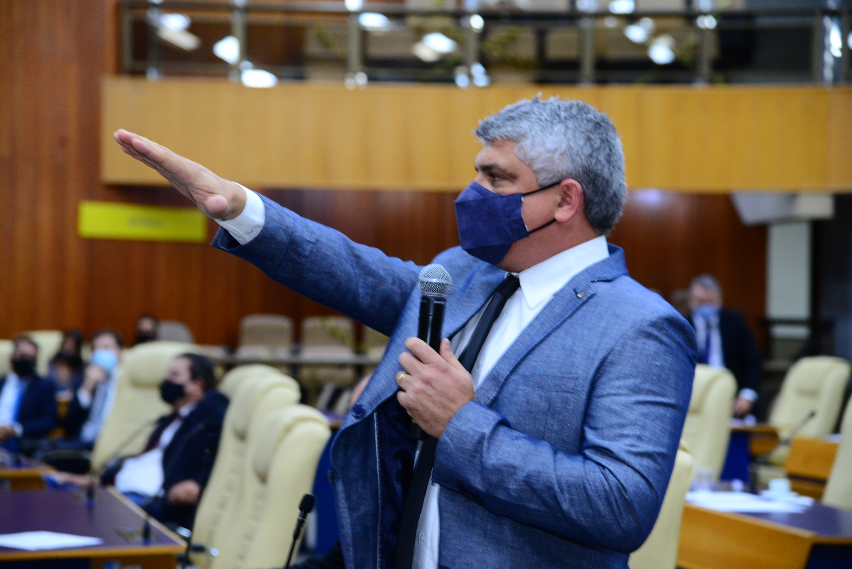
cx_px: 426
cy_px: 284
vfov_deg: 15.9
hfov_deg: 23.6
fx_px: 2036
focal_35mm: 86
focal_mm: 86
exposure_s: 1/60
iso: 1600
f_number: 4.5
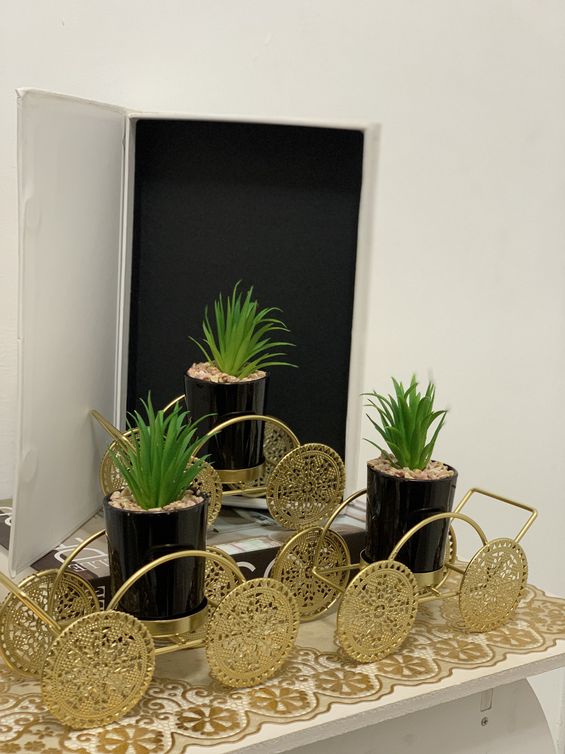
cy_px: 377
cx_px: 282
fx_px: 1132
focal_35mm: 52
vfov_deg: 36.8
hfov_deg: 28.0
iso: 200
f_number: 2.4
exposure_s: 1/60
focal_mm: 6
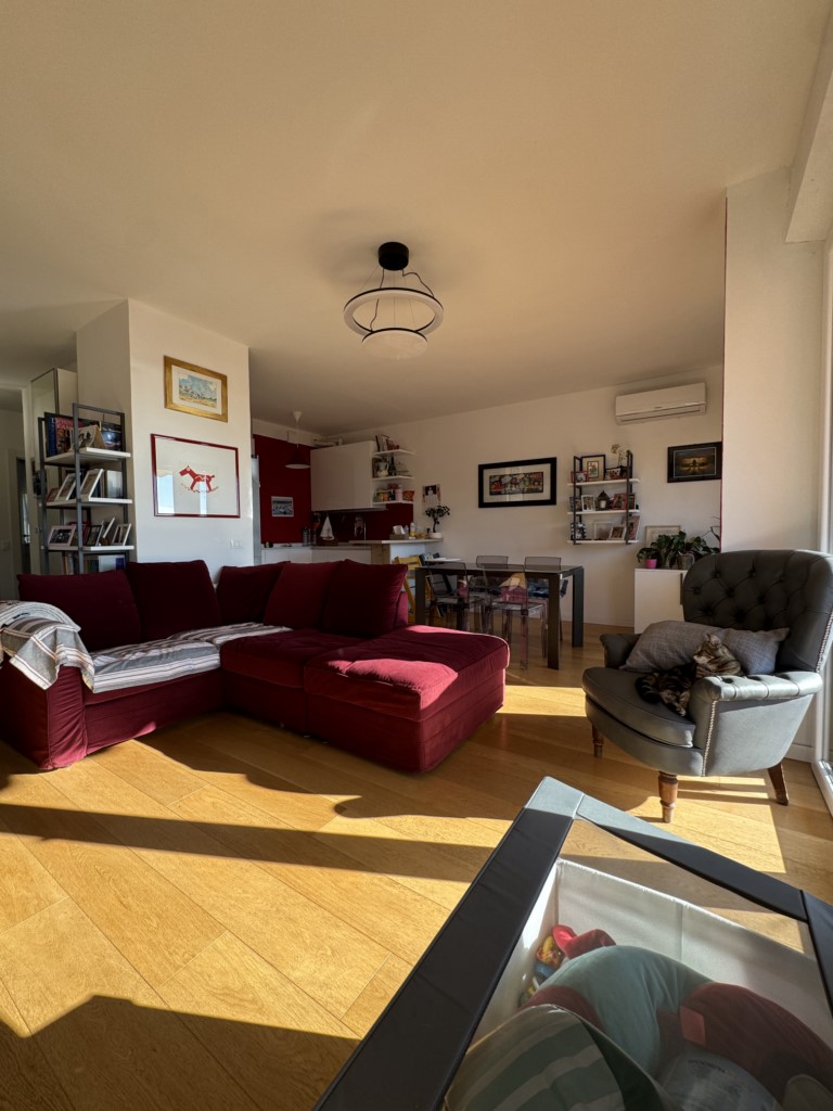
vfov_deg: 102.1
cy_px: 556
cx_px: 416
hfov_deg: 85.7
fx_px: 449
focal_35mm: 14
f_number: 2.2
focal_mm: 2.22
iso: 50
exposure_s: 1/99
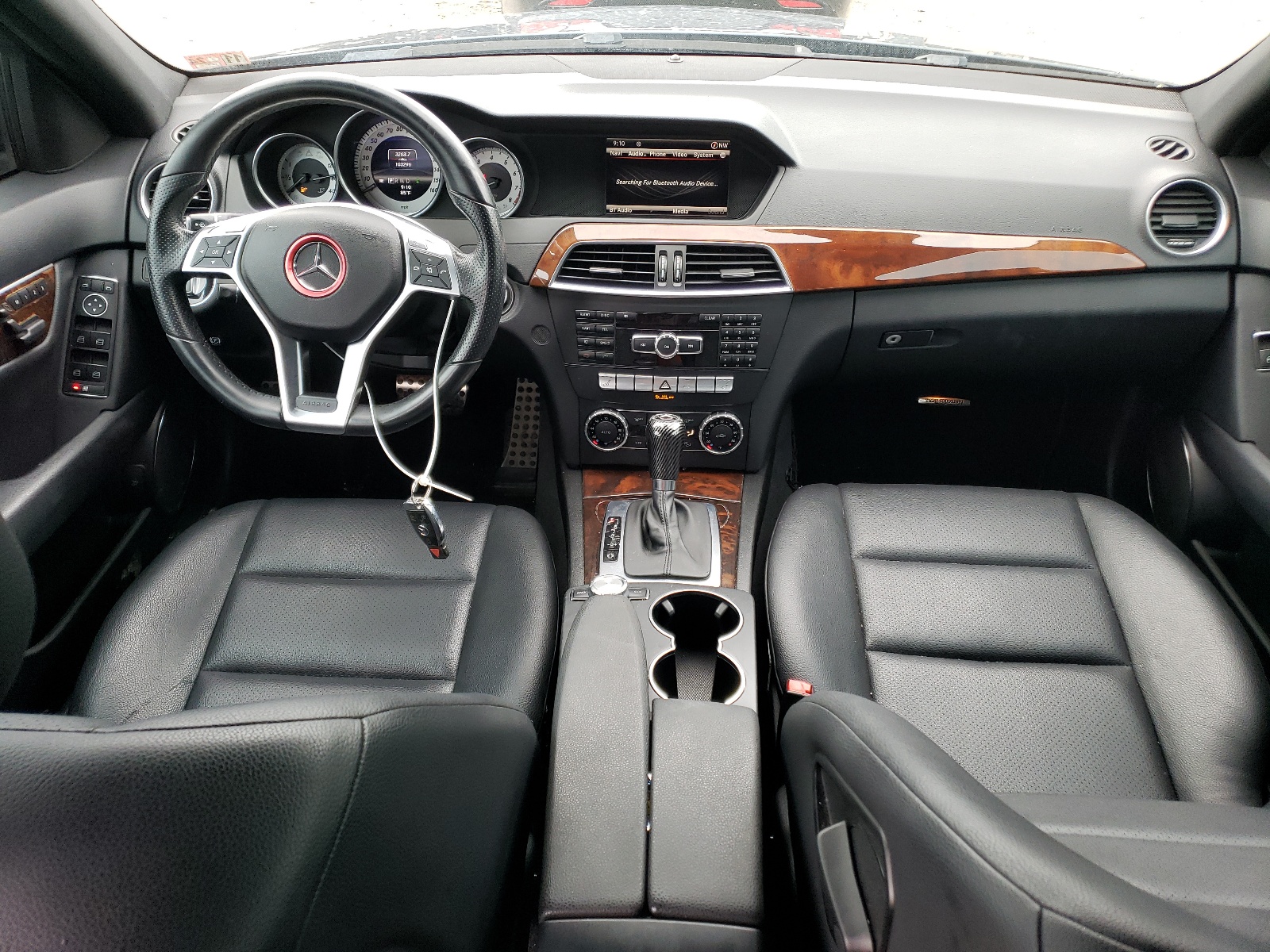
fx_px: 954
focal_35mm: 26
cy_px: 476
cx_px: 635
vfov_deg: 53.1
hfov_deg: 67.3
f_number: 1.5
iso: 96
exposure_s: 1/120
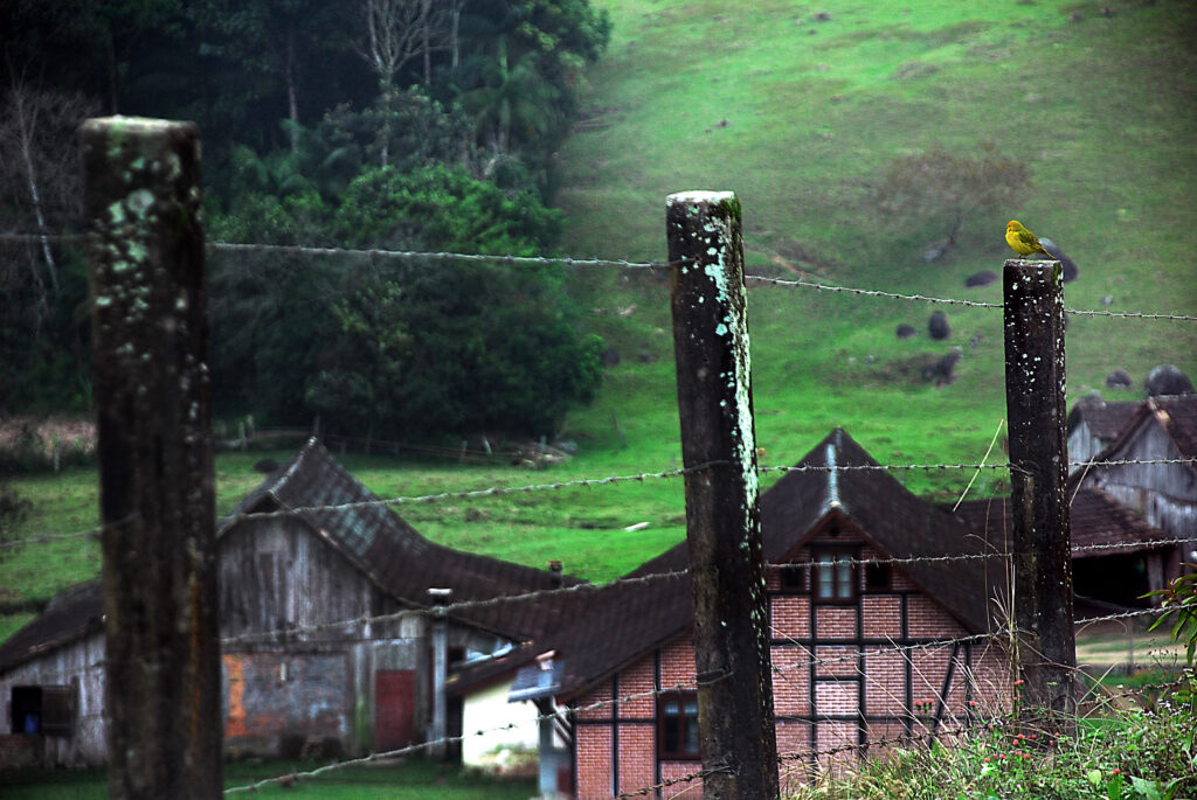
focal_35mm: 142
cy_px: 400
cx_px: 598
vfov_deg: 9.7
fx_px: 4743
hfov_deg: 14.4
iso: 200
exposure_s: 1/100
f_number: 5.6
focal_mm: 95
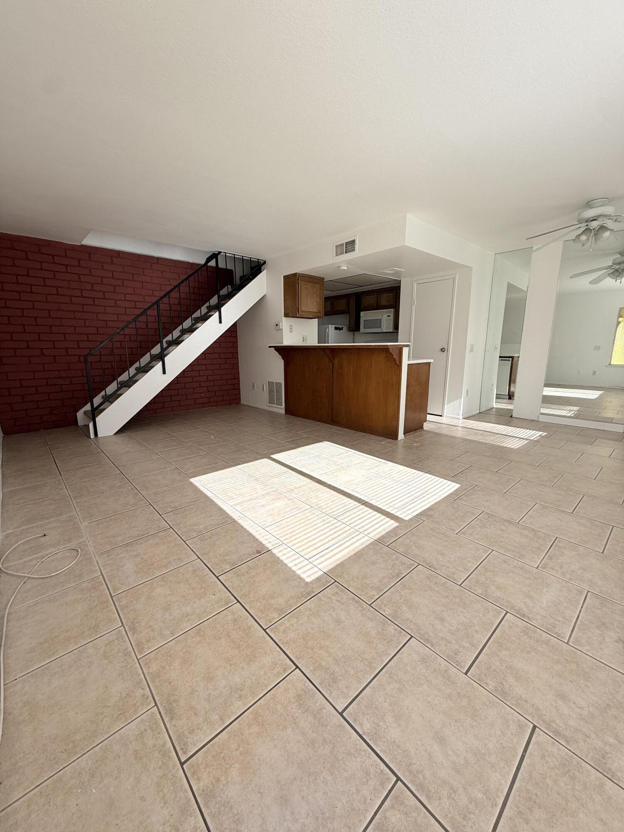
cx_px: 312
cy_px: 416
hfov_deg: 85.7
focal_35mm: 14
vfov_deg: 102.1
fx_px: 336
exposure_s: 1/250
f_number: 2.2
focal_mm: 2.22
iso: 50
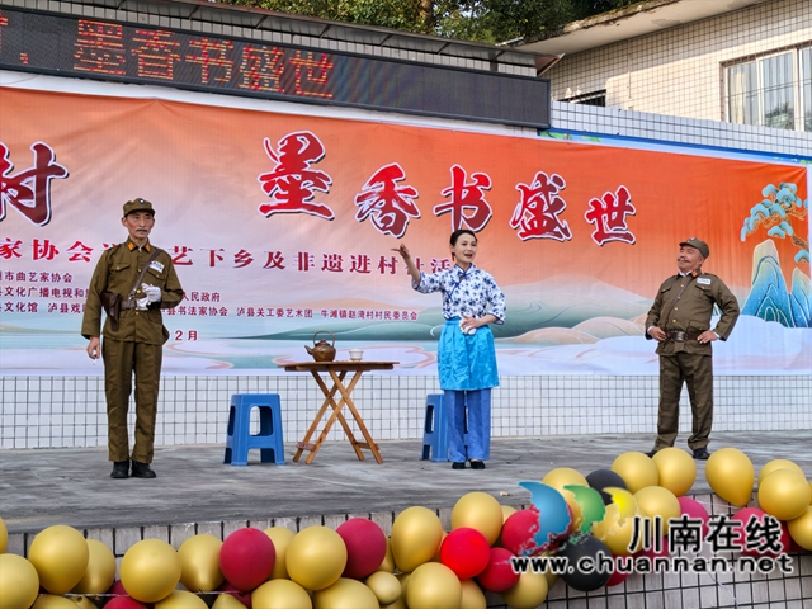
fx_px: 1267
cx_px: 406
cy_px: 304
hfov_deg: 35.5
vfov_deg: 27.0
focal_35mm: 54
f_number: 1.9
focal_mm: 5.52
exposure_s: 1/1658
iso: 80
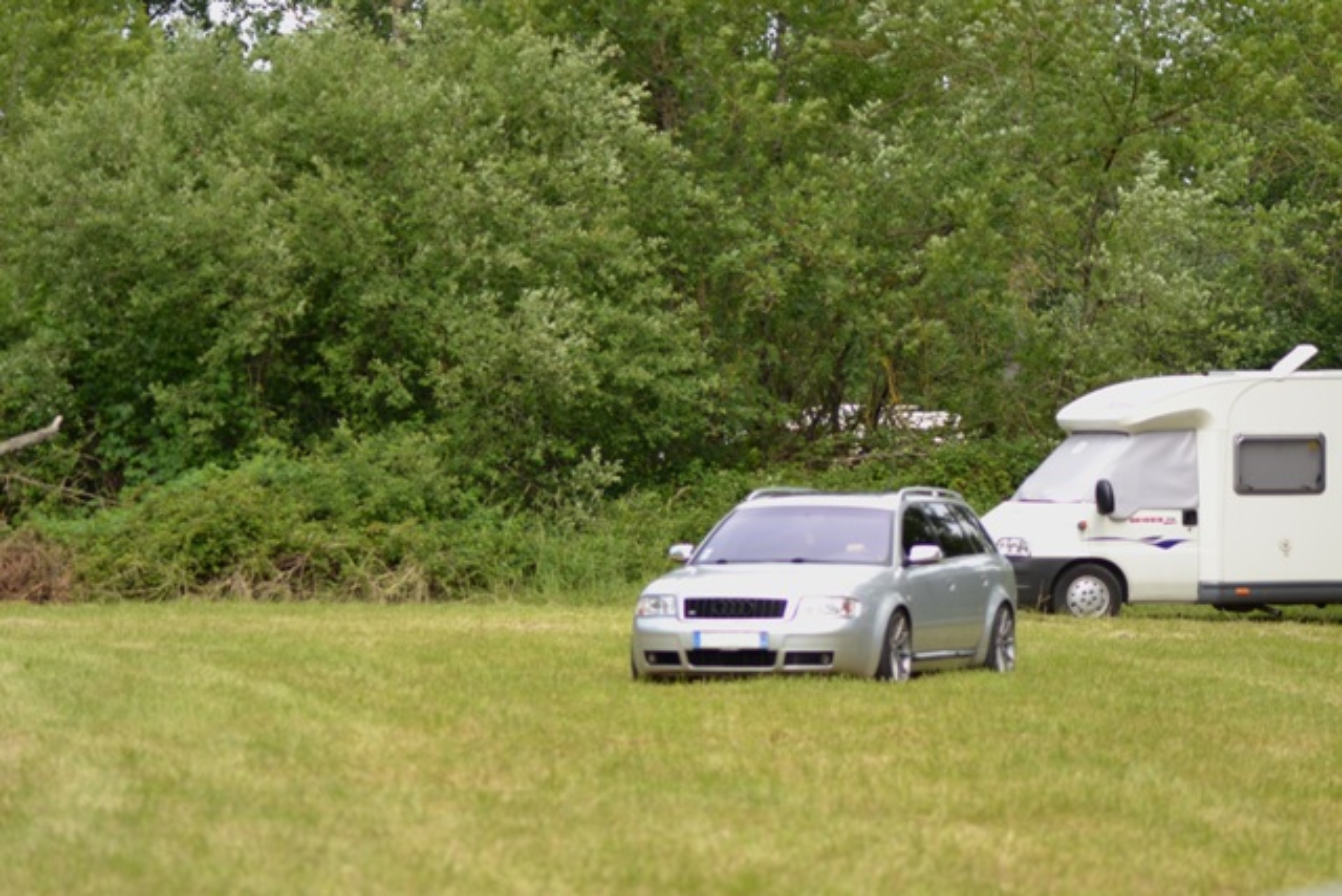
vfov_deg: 6.8
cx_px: 671
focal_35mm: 202
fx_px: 7550
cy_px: 448
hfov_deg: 10.2
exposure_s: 1/200
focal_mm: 135
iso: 100
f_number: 5.6
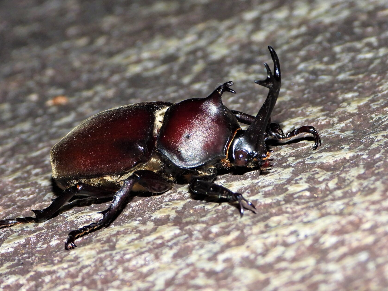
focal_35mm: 227
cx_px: 159
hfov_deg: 8.7
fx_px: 2545
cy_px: 136
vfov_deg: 6.5
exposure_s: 1/60
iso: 200
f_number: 4.5
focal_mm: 33.2
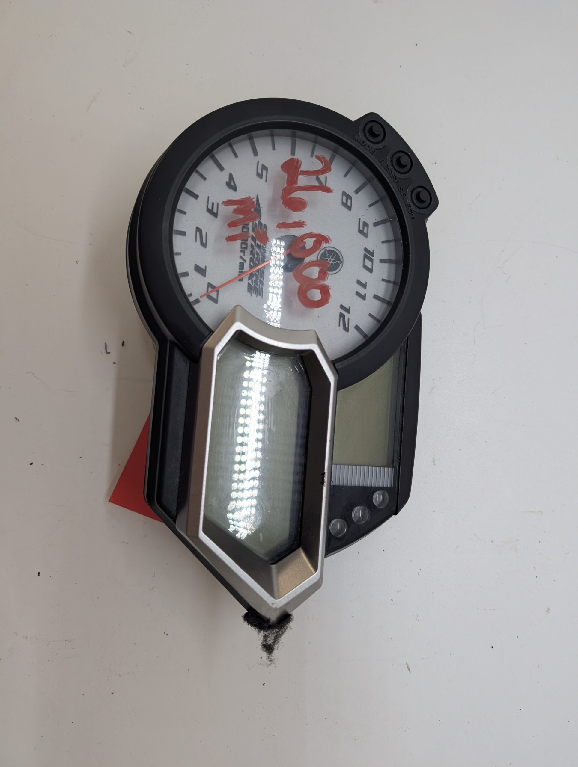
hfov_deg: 56.9
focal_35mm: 24
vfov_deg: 71.5
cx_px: 289
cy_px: 384
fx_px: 533
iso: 78
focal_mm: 6.9
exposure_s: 1/105
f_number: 1.68
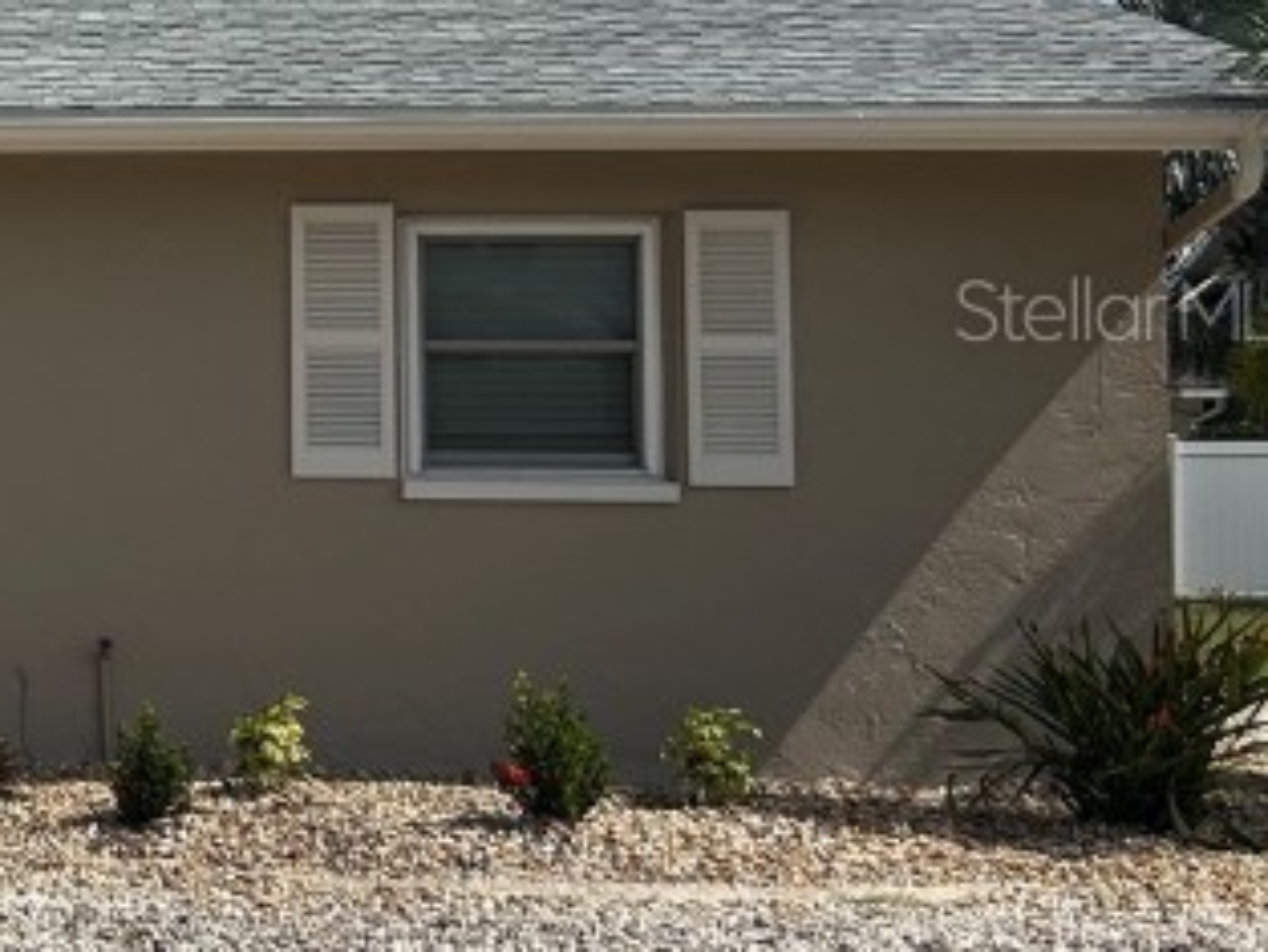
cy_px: 308
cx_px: -737
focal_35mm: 85
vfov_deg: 17.3
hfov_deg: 19.5
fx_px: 3115
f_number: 1.5
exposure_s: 1/6993
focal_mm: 5.7
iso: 50
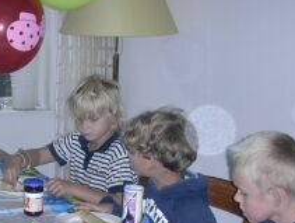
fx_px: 717
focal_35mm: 84
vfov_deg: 17.5
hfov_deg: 22.7
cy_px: 158
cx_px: 29
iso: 70
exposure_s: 1/64
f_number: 2.9
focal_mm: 6.7
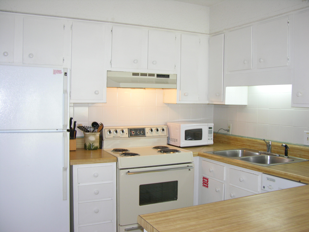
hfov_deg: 52.6
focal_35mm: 35
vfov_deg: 40.7
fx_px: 312
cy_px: 116
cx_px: 154
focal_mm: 8.9
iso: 100
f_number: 2.8
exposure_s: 1/30
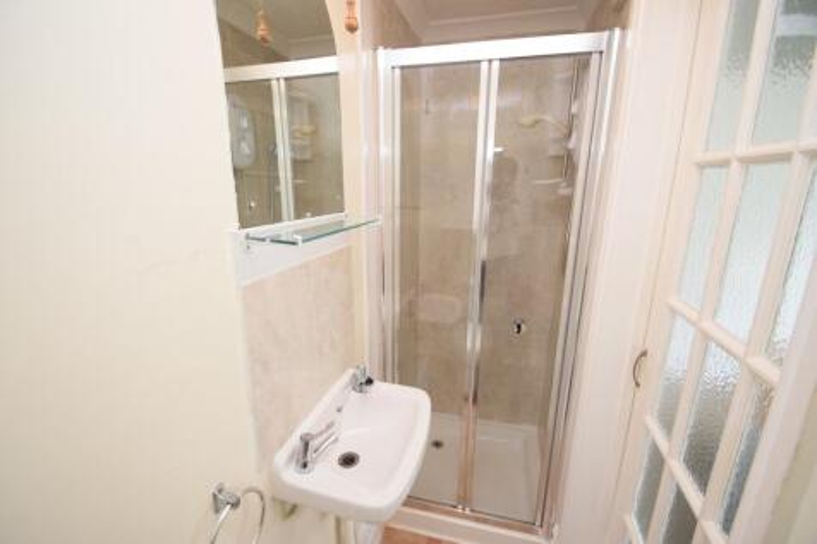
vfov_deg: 77.3
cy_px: 272
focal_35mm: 15
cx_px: 408
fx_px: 340
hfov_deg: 100.4
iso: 720
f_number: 5
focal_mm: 10
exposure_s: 1/100
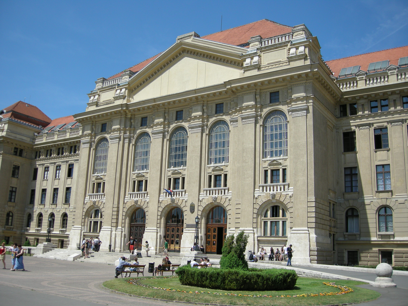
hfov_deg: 51.4
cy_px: 153
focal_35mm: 36
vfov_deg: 39.7
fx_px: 424
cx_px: 204
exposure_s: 1/1000
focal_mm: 7.5
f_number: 3
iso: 64
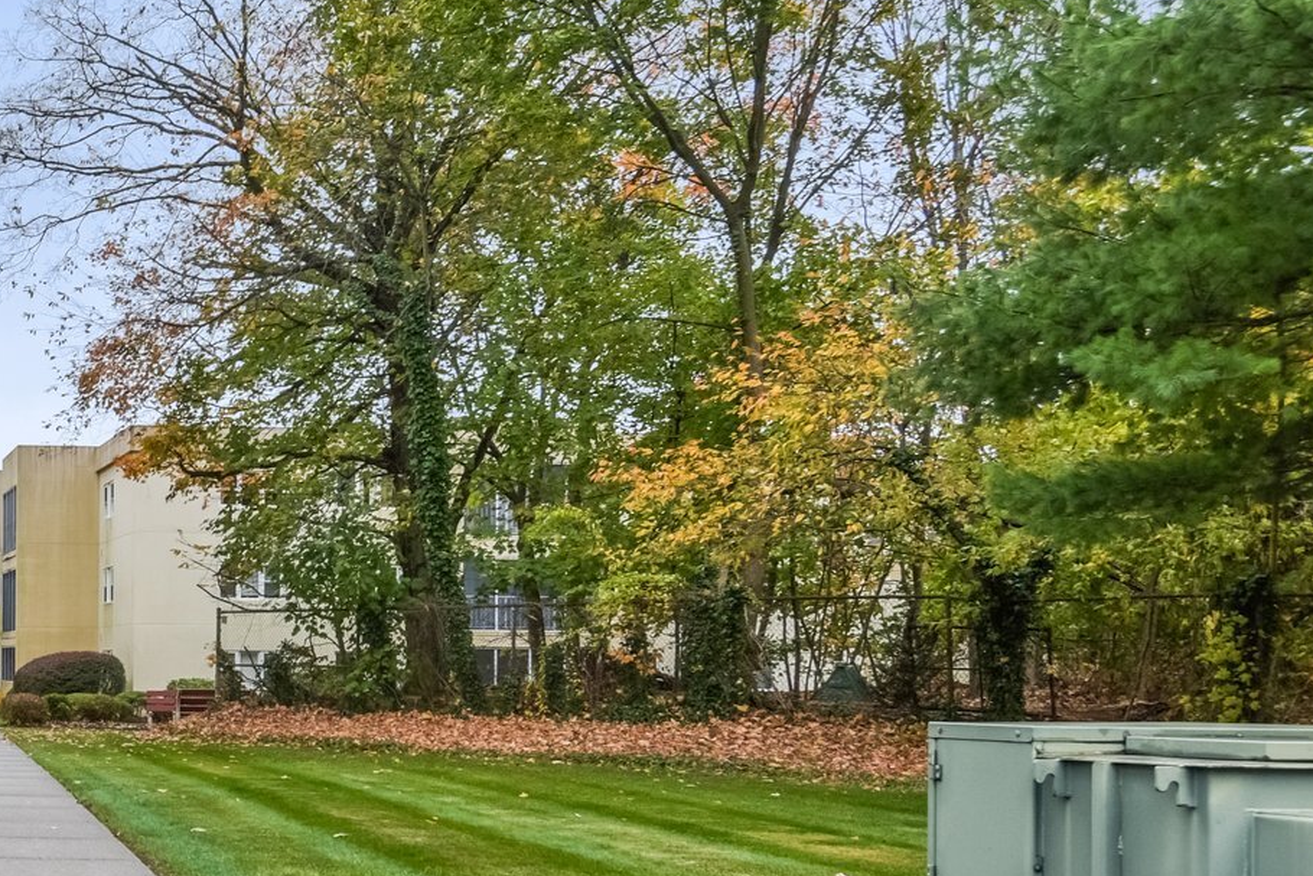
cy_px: 643
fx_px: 1970
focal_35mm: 54
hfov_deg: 32.5
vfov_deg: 24.8
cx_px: -123
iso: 400
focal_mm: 24
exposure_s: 1/200
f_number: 11
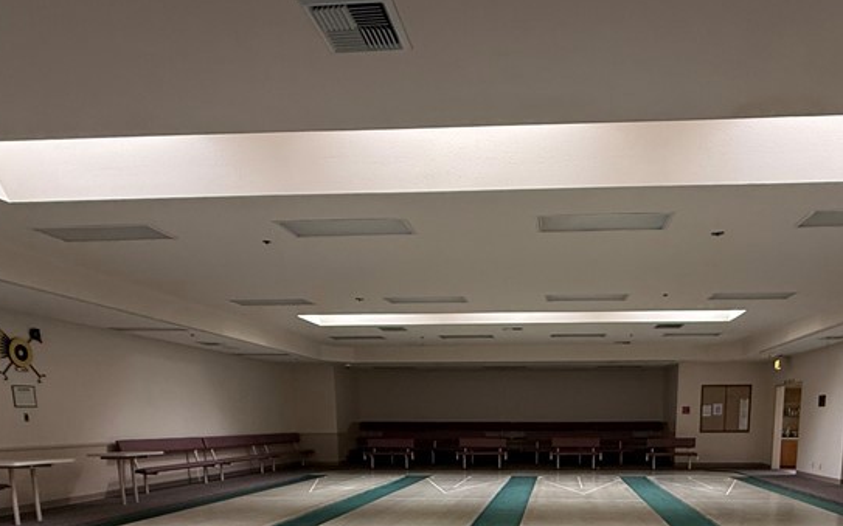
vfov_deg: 39.2
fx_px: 643
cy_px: 528
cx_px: 523
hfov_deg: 65.6
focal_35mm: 28
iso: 320
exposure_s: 1/99
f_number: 2.2
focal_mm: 2.22
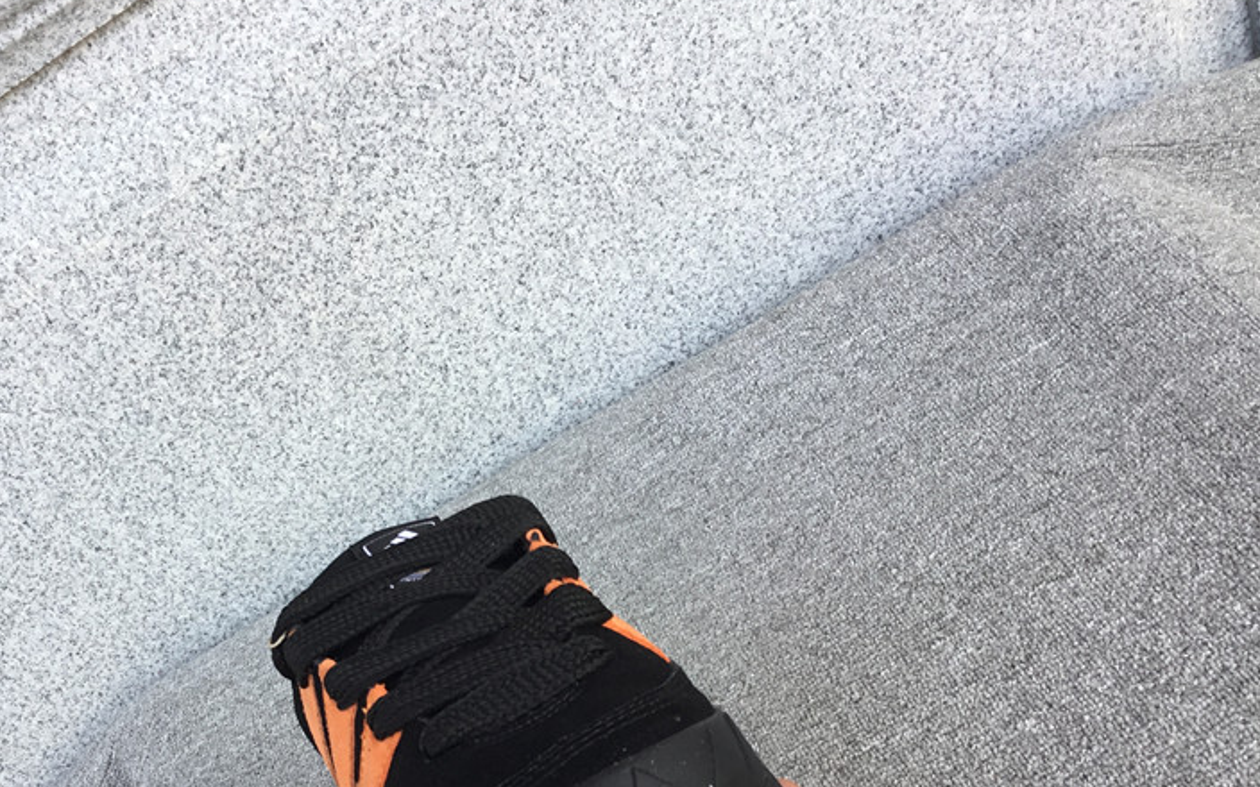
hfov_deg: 46.7
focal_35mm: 42
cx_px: 462
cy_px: 591
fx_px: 1442
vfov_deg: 30.0
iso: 25
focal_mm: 3.3
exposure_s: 1/144
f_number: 2.4
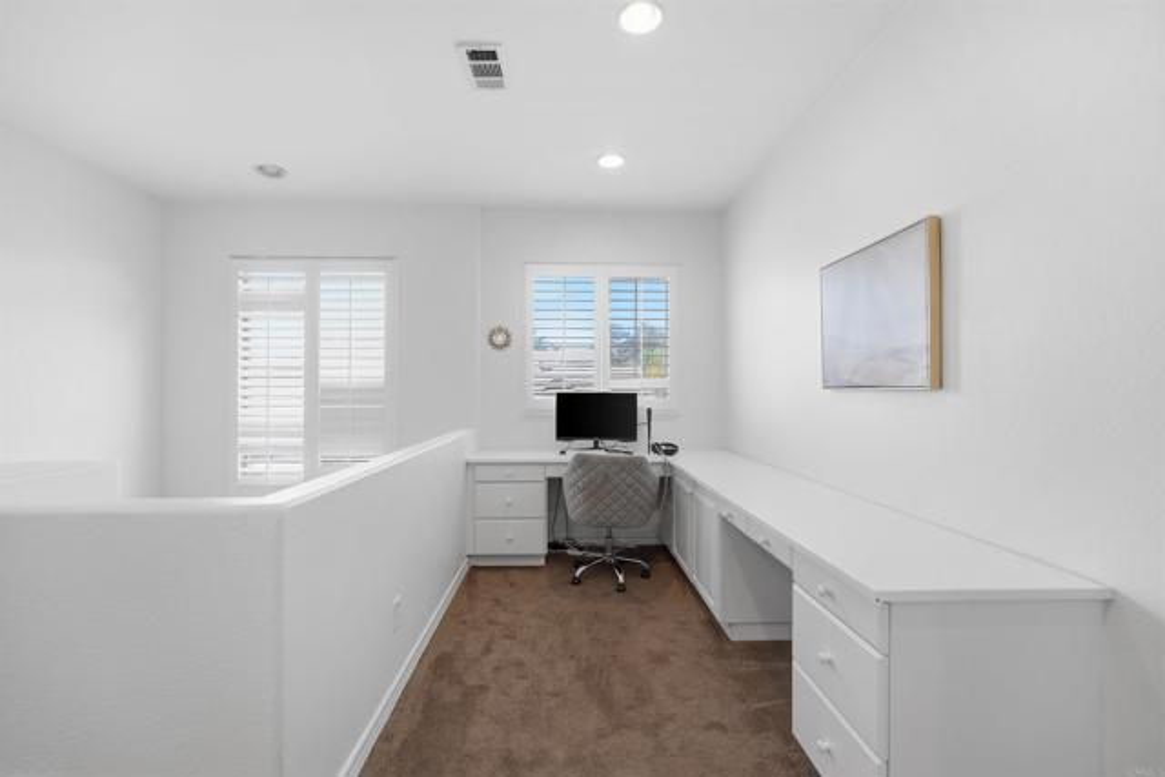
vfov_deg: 73.8
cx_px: 582
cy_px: 388
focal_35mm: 16
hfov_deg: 96.7
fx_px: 518
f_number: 4
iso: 320
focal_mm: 16
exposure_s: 1/15
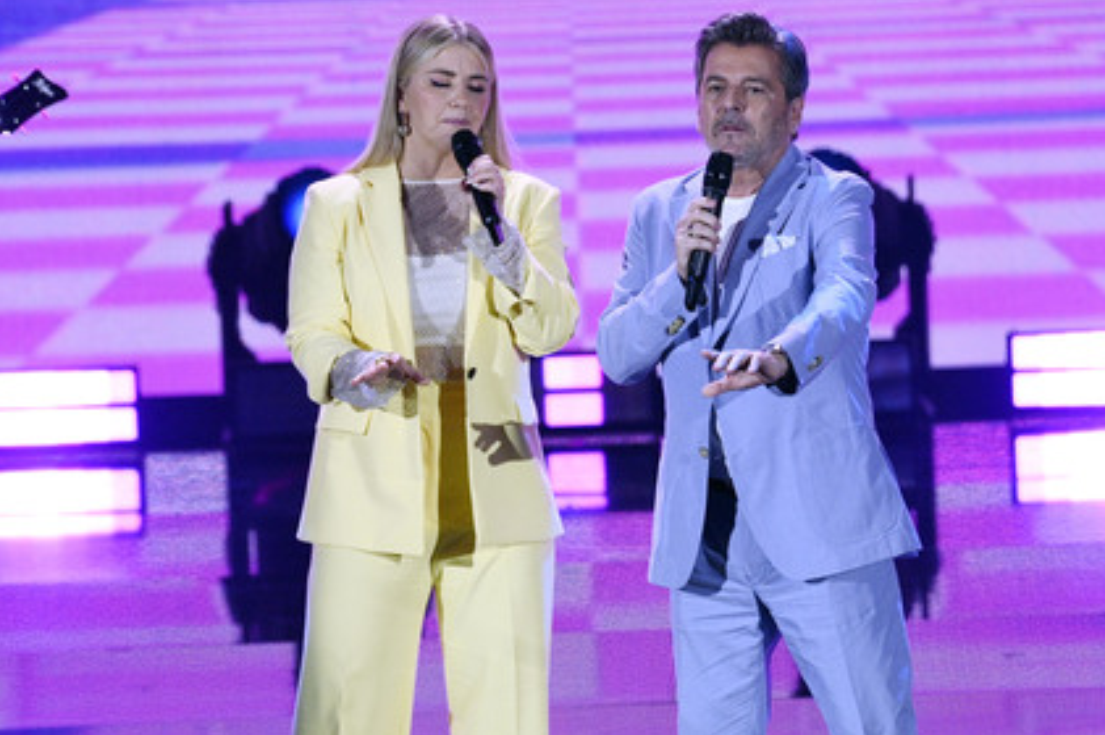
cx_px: 566
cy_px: 368
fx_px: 12820
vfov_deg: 3.3
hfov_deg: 4.9
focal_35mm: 418
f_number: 5.6
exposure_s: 1/250
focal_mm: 390
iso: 4000
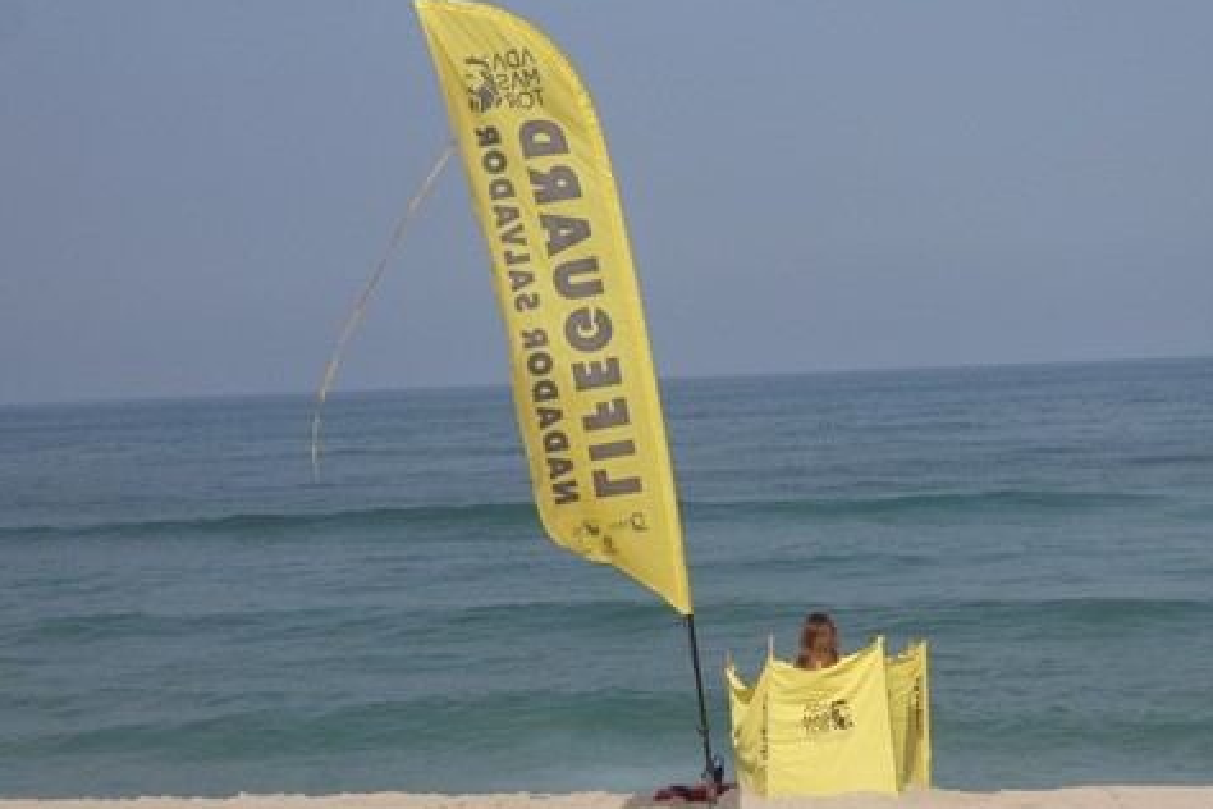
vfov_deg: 17.5
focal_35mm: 78
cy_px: 371
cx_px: 612
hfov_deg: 26.0
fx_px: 2628
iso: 80
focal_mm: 13.2
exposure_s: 1/800
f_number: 4.6
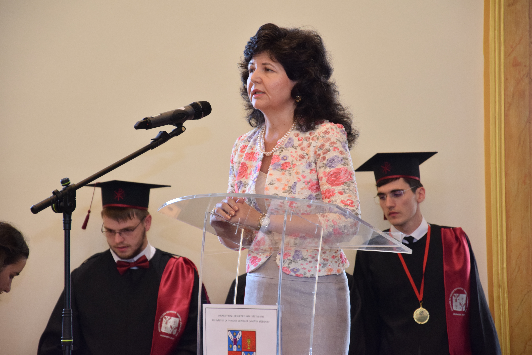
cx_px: 266
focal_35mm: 158
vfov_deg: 8.7
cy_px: 178
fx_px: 2328
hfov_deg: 13.0
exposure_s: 1/60
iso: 1000
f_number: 5.6
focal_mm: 105
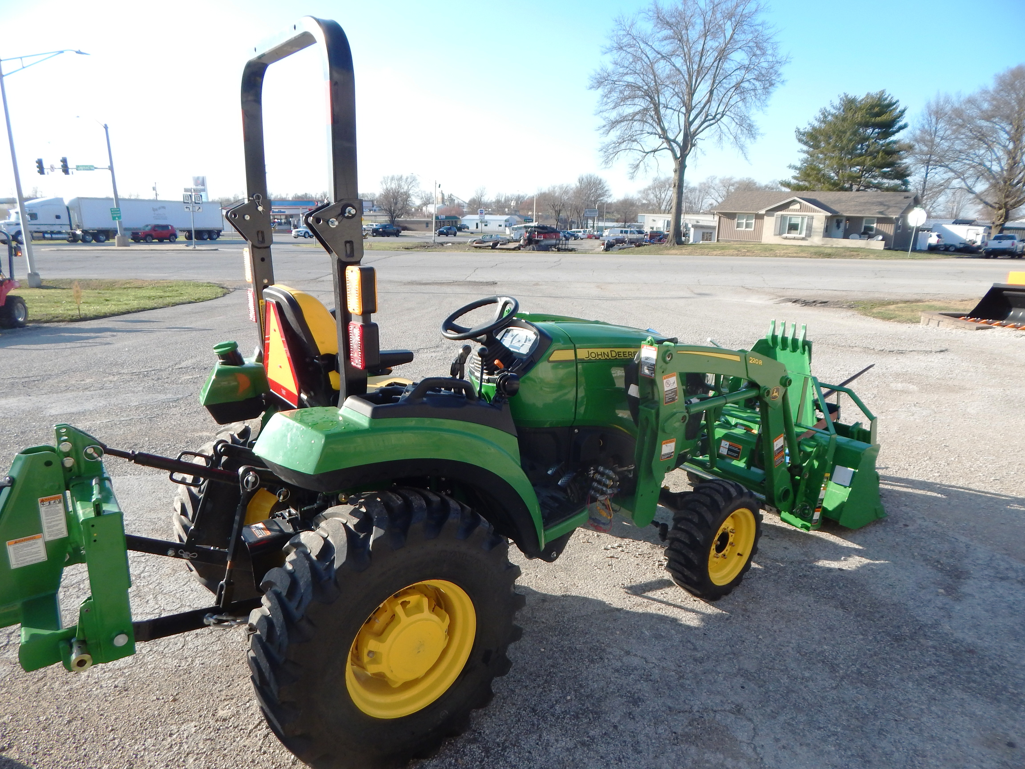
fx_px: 651
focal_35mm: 22
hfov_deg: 76.4
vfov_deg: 61.1
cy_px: 384
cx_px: 512
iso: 125
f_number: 3
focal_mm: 4
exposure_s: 1/640
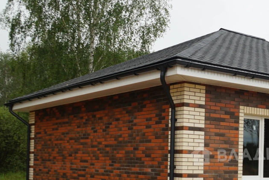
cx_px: 241
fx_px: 493
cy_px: 154
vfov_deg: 20.3
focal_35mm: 66
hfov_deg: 29.3
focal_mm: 22
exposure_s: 1/80
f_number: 5
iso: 100
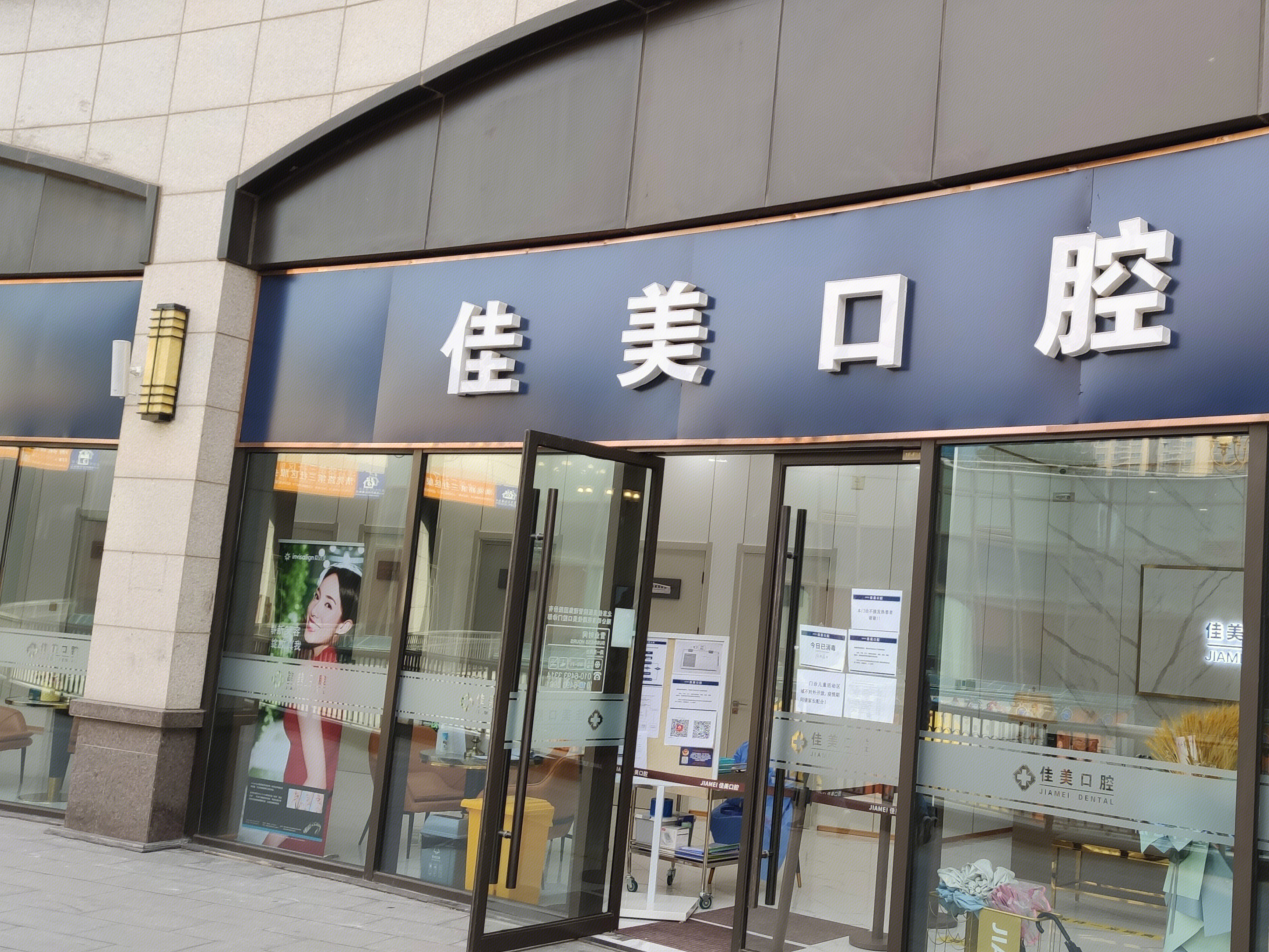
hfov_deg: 50.2
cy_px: 455
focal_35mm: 36
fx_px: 1320
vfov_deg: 39.7
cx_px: 869
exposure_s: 1/137
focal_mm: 4.75
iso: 112
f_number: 1.75
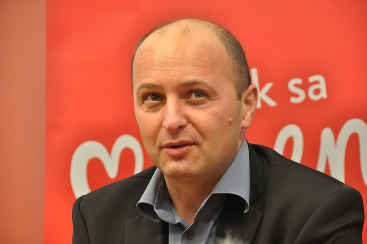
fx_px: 1711
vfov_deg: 8.2
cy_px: 122
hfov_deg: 12.2
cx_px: 184
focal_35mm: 168
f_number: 5.3
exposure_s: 1/50
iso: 800
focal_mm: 112
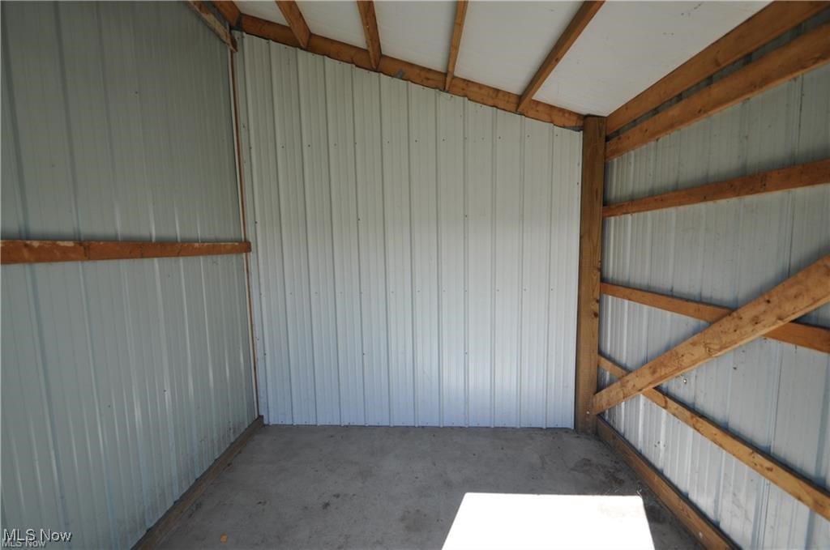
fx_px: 345
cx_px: 415
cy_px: 275
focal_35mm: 15
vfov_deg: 77.1
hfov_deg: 100.5
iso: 250
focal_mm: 10
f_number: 5.6
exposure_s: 1/125
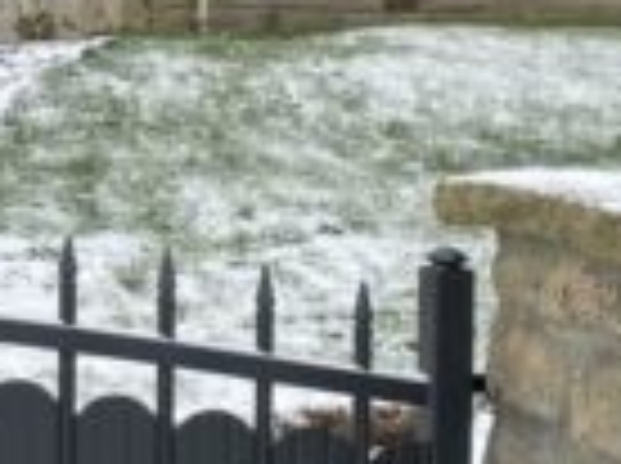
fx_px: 2597
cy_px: 68
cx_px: -752
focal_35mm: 145
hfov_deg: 11.7
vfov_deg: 10.2
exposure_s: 1/554
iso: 32
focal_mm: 4.25
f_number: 1.8
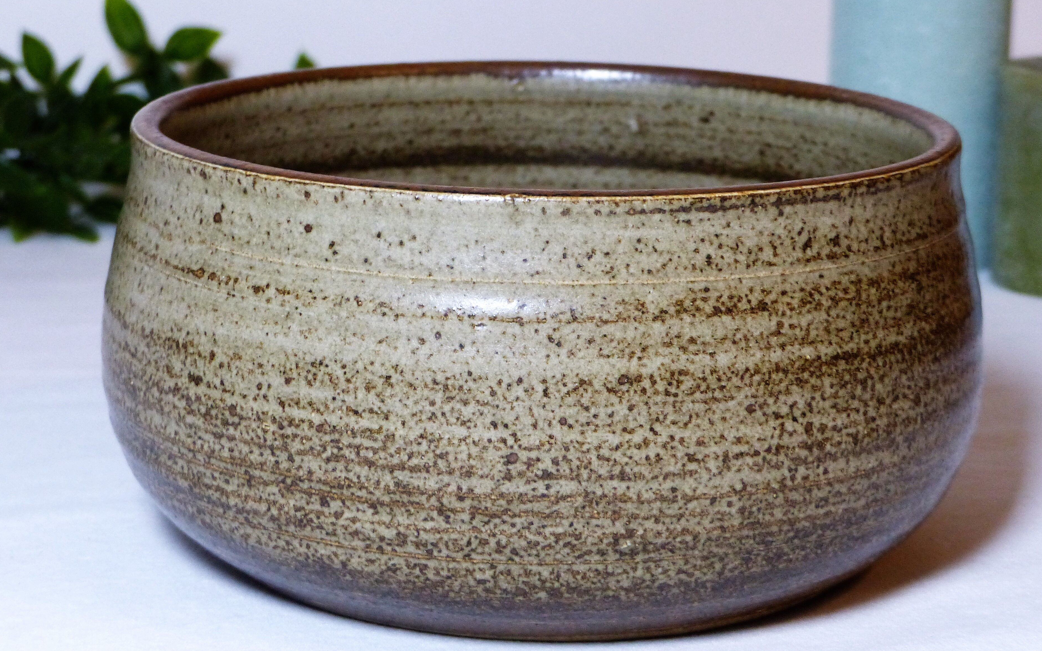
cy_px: 331
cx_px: 529
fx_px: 2868
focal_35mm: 101
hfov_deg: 20.6
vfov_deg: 13.0
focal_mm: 15
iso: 400
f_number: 2.8
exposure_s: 1/40
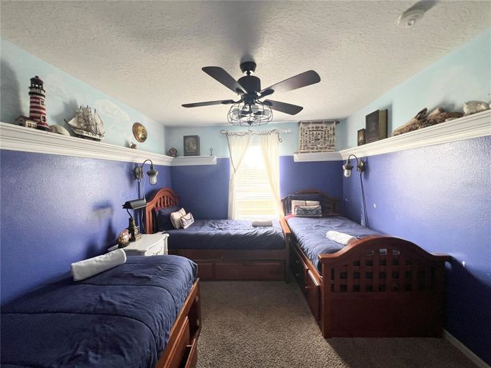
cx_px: 246
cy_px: 184
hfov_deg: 106.2
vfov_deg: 89.9
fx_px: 184
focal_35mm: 13
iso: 64
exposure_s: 1/99
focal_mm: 1.57
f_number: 1.8
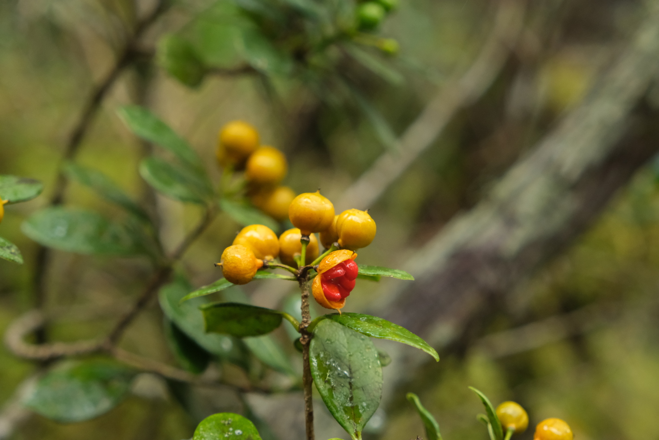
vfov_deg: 16.5
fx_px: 1519
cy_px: 220
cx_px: 330
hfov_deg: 24.5
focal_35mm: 83
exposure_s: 1/250
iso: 3200
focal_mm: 55
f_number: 5.6
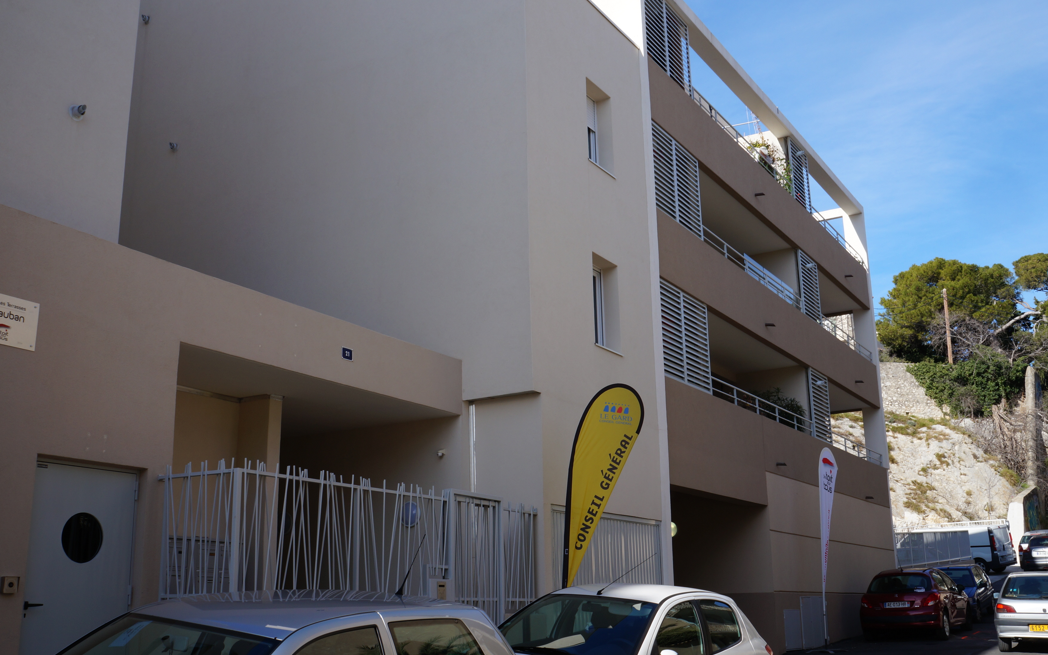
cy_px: 324
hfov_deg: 52.7
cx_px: 495
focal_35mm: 37
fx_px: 1057
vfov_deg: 34.4
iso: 100
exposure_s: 1/60
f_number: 14
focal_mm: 22
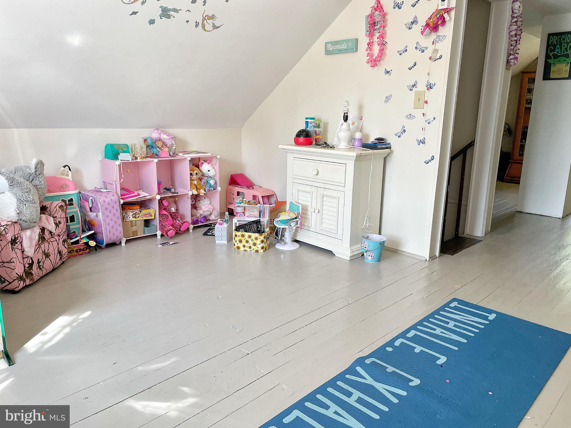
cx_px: 286
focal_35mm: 26
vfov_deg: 53.1
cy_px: 214
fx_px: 429
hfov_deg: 67.3
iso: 80
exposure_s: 1/120
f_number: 1.6
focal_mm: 4.2
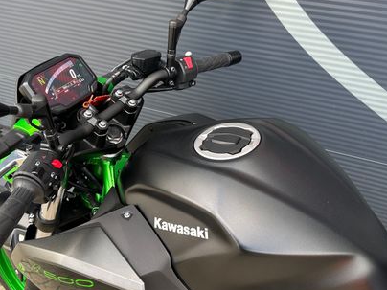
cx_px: 183
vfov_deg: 37.7
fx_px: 425
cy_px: 126
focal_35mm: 38
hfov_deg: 49.0
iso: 80
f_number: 1.78
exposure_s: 1/268
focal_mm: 6.86
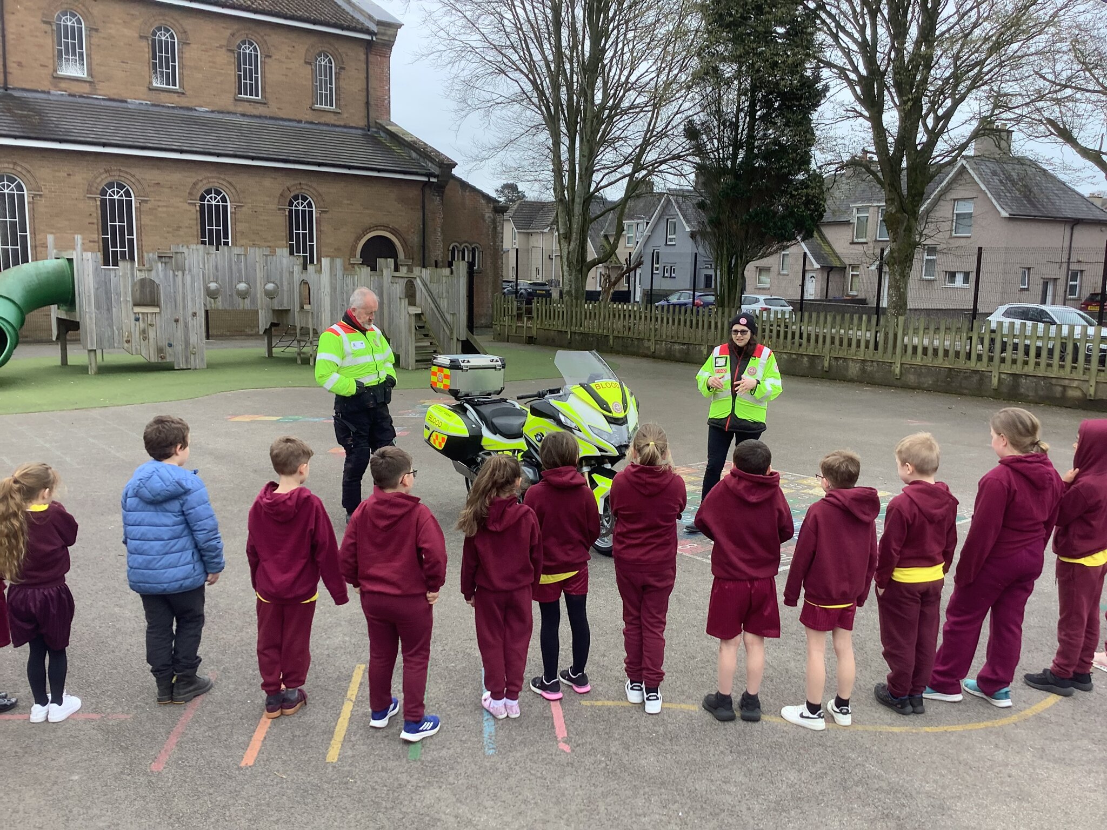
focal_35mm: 31
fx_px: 991
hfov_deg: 58.4
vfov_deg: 45.4
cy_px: 415
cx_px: 554
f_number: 2.4
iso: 25
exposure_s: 1/129
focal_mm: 3.3
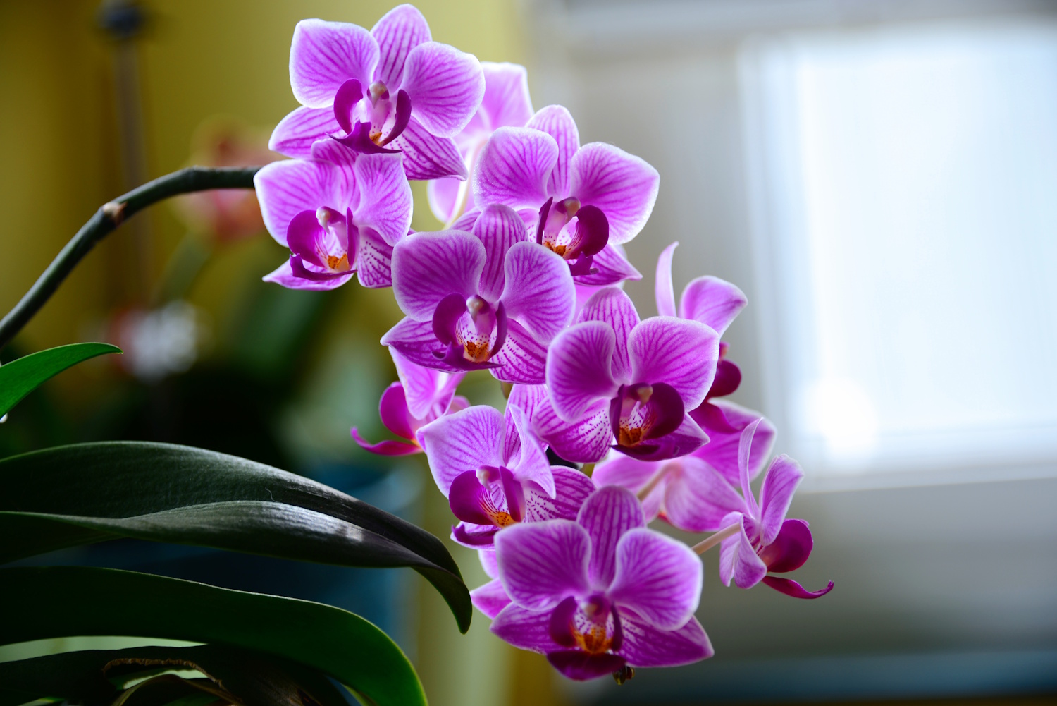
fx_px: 3289
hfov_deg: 18.3
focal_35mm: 112
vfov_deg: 12.2
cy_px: 353
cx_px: 528
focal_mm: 112
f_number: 5.3
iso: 180
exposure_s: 1/30
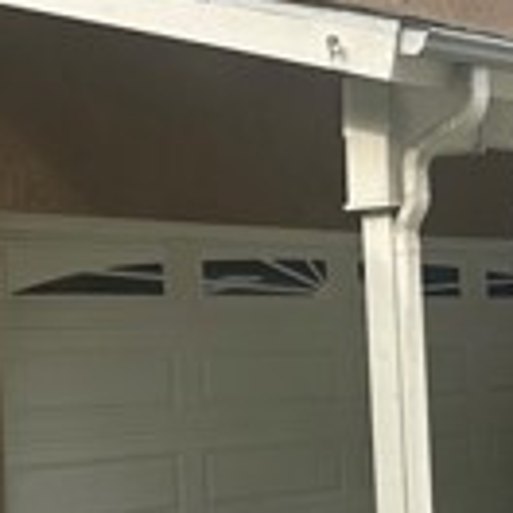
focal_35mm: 103
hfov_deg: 16.5
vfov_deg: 16.8
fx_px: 1727
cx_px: 529
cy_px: 393
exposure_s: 1/2299
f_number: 1.78
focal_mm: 6.86
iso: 80
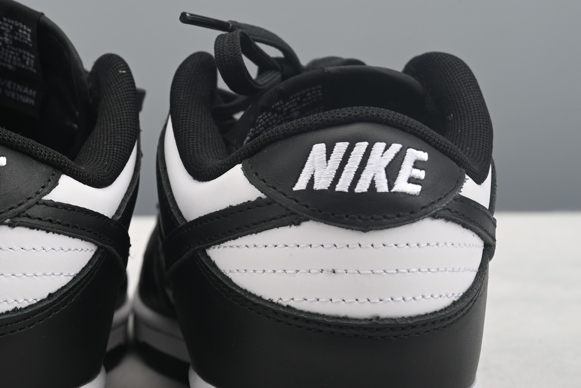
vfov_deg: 16.8
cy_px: 281
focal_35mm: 81
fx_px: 1308
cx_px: 128
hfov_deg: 24.7
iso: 100
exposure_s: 1/250
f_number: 11
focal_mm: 45
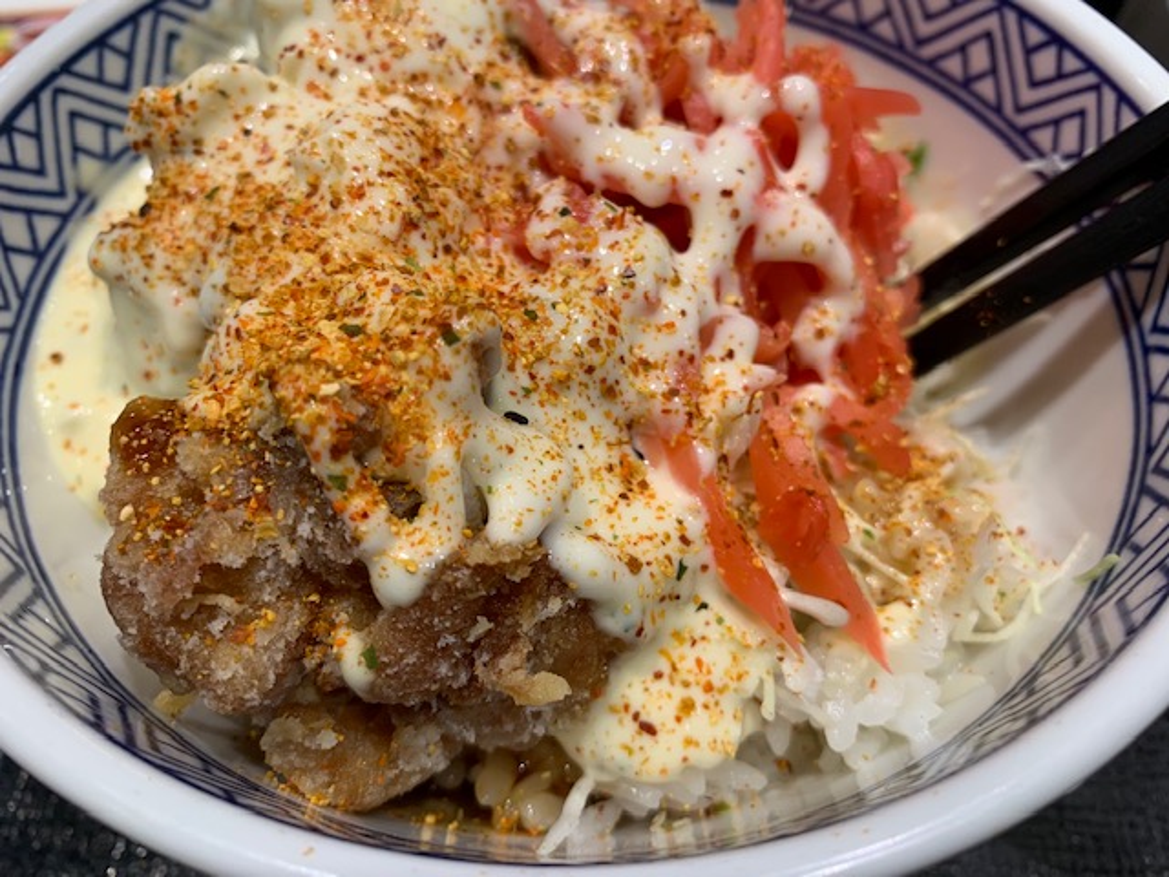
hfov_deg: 67.3
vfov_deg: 53.1
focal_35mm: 26
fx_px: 878
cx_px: 584
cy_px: 438
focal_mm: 4.25
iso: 80
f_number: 1.8
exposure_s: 1/100
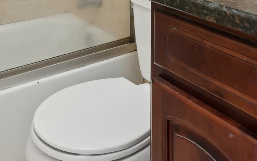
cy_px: -89
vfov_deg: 20.9
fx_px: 357
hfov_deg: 39.5
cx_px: 108
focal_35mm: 51
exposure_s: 1.6
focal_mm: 17
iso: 100
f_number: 11
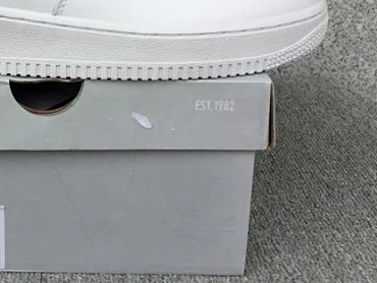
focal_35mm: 67
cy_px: 20
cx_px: 58
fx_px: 730
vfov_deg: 21.4
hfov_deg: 28.1
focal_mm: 3.3
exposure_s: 1/120
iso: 25
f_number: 2.4
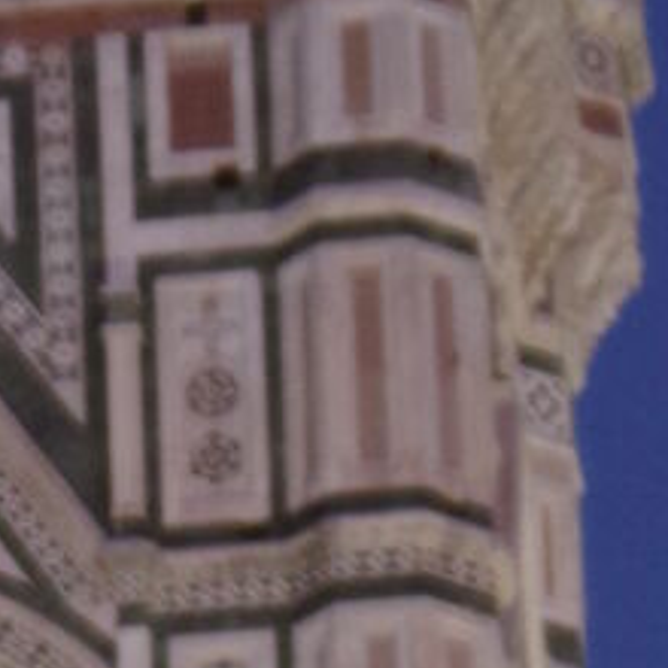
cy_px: 2271
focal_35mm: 696
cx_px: -1345
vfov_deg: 2.5
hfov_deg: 2.5
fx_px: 15195
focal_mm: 50
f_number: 4
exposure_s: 1/6
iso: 800
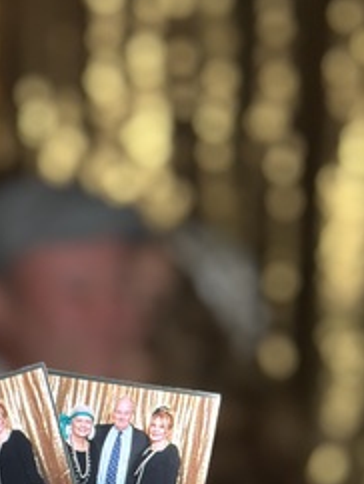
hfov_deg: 12.4
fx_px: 1666
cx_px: 58
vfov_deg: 15.9
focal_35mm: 119
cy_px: 576
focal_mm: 6.86
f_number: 1.78
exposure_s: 1/60
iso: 100
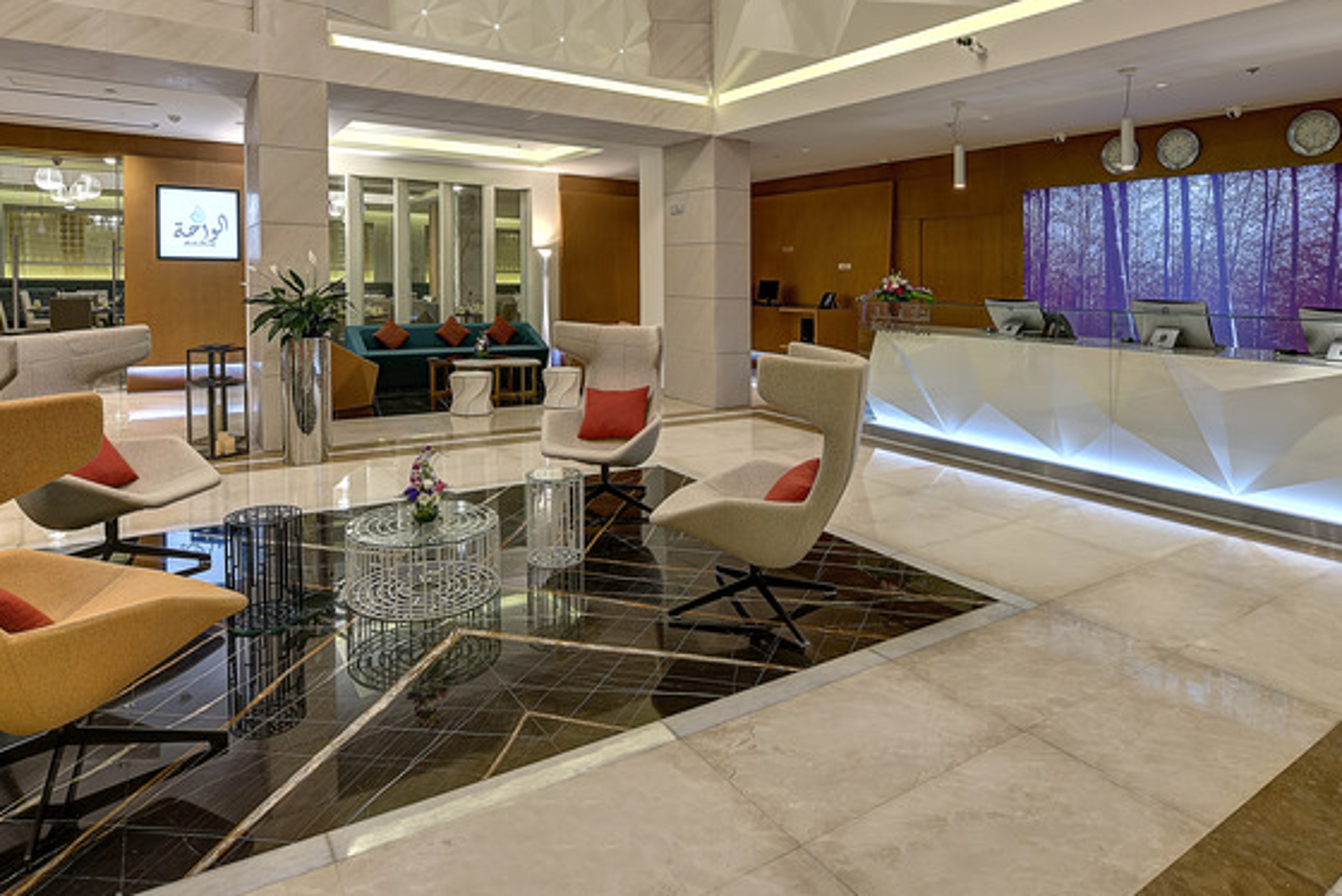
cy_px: 261
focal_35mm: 20
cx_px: 642
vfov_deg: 59.7
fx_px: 746
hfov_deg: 83.9
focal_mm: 14
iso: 100
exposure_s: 1/3.33
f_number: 8
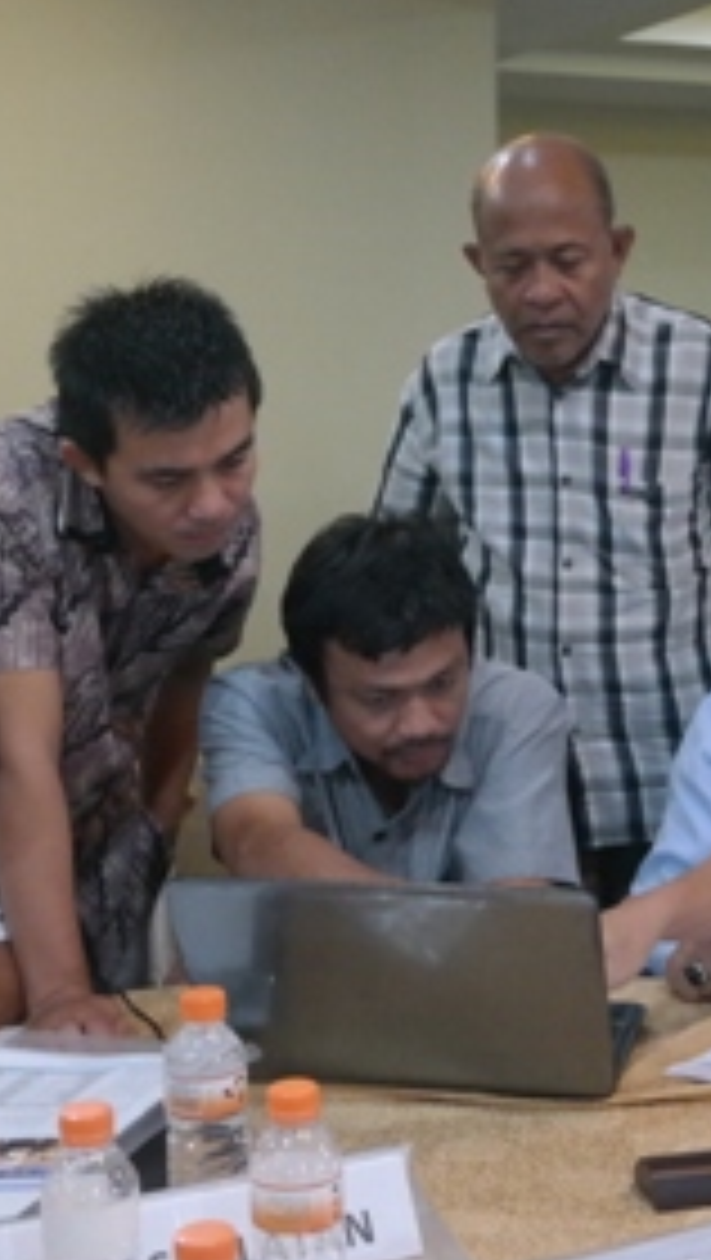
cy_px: 655
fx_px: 1872
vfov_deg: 37.2
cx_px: 540
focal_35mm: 56
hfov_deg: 21.3
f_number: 3.5
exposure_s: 1/40
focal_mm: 20
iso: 2500
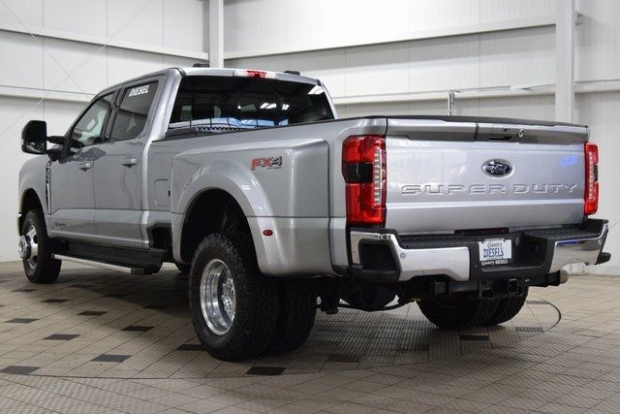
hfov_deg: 38.9
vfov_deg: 26.5
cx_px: 310
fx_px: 878
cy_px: 207
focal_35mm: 51
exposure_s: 1/60
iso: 1600
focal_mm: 34
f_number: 7.1
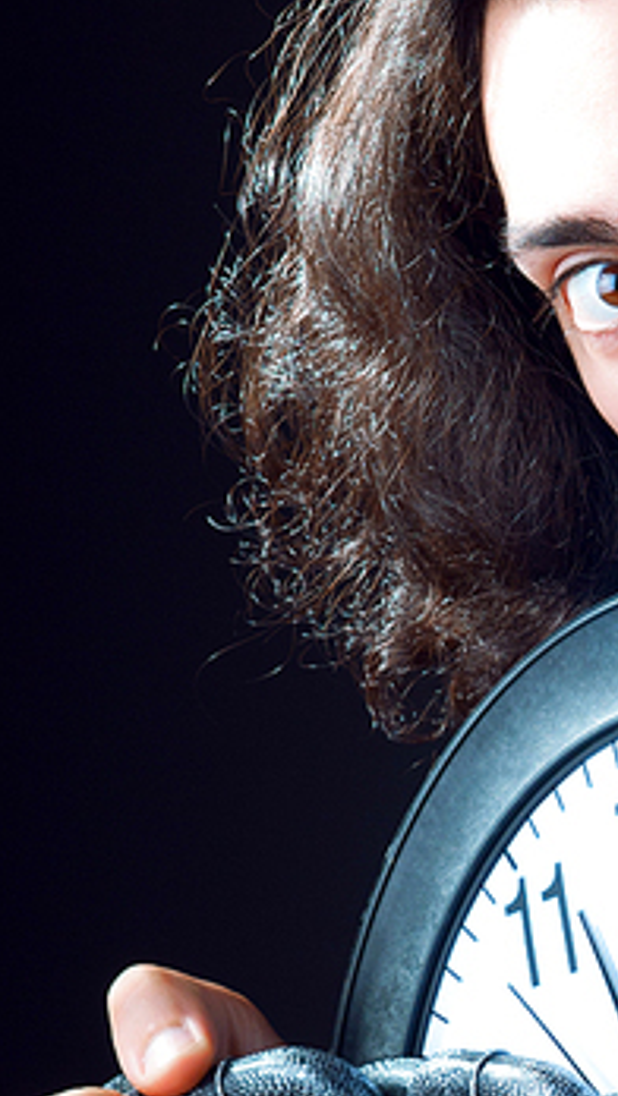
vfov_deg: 9.1
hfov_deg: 5.1
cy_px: 726
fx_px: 6927
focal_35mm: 238
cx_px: 738
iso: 200
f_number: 8
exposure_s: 1/200
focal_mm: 70
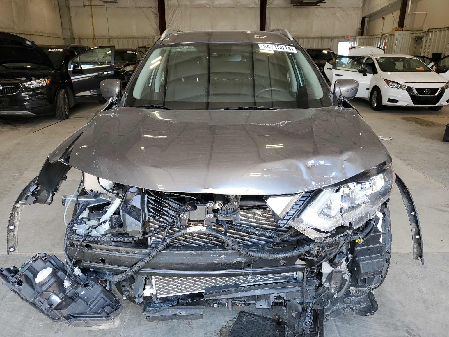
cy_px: 168
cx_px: 224
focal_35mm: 26
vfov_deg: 53.1
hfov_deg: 67.3
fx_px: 337
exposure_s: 1/233
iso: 50
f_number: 1.5
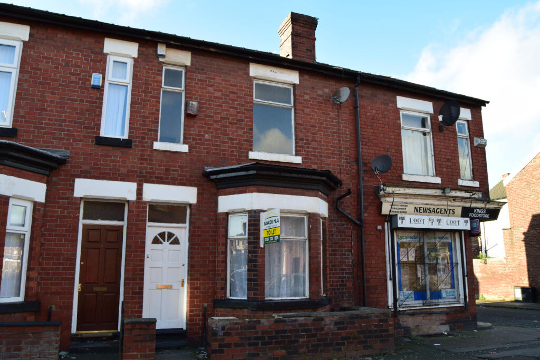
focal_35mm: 27
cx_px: 270
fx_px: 405
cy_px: 180
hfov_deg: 67.4
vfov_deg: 47.9
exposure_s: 1/160
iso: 400
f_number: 9
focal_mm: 18
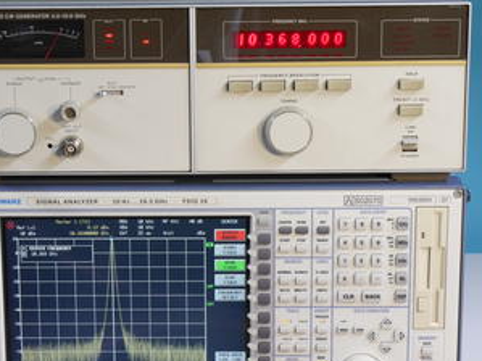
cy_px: 226
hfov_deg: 16.0
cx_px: 187
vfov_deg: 12.0
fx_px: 1712
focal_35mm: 123
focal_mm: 46
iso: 400
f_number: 14
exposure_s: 1/1.3
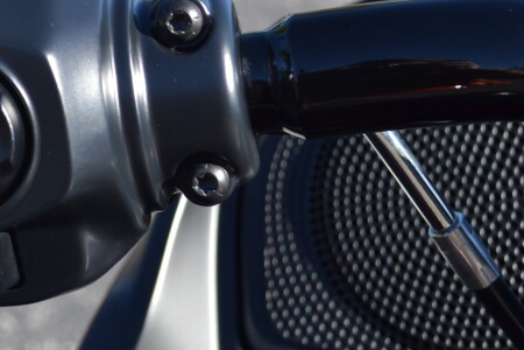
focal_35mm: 128
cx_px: -157
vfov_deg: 10.5
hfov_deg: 15.3
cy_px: -69
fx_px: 1863
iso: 100
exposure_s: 1/160
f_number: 6.3
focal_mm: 32
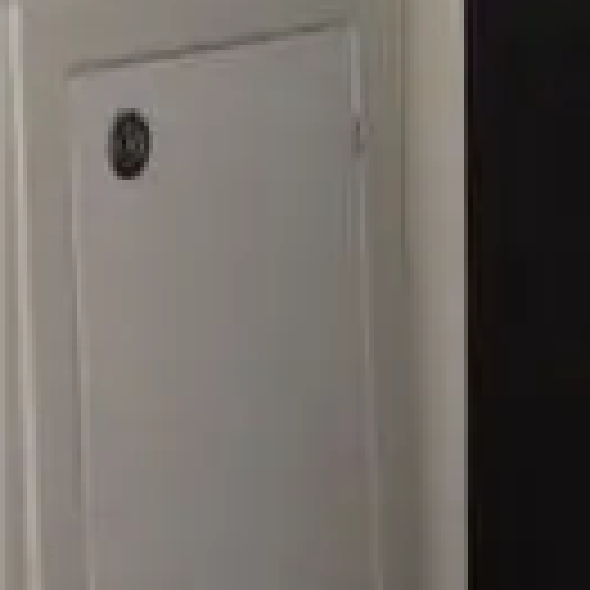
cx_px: -23
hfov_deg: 11.4
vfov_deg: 11.1
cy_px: -324
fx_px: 2912
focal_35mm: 151
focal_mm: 4.28
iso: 50
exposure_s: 1/1314
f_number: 2.4
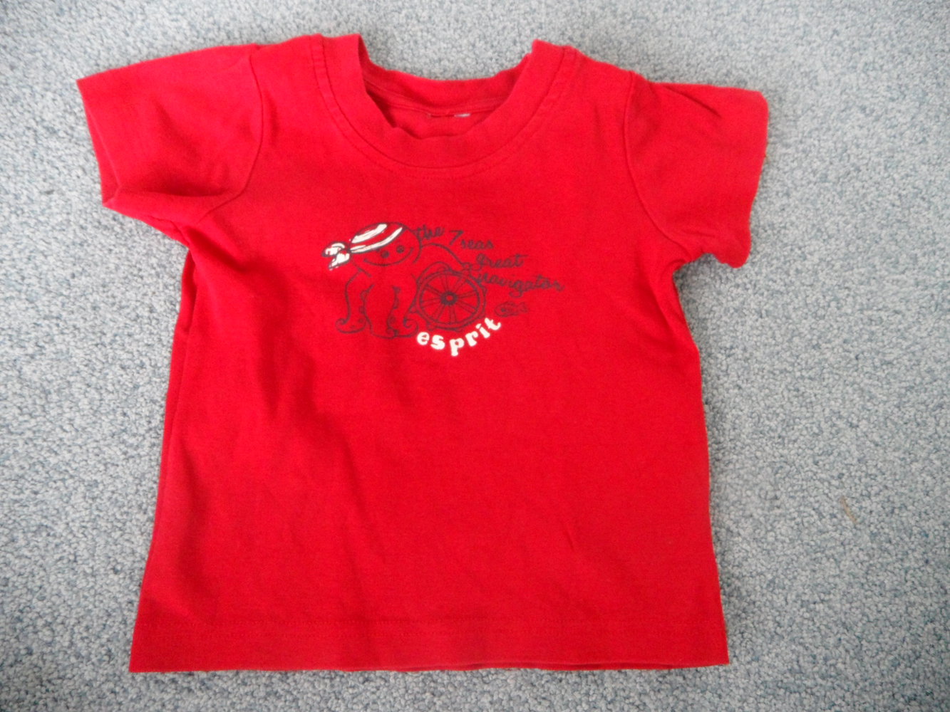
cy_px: 356
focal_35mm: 24
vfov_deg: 56.8
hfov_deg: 71.6
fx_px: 659
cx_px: 475
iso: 400
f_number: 2.9
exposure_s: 1/15
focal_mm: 4.1
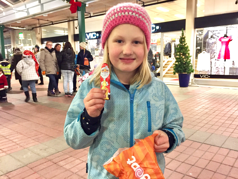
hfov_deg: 61.7
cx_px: 119
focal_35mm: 29
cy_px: 90
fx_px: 199
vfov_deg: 48.2
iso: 250
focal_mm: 4.15
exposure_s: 1/17
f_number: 2.2
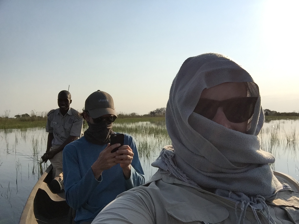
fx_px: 268
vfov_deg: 45.4
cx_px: 150
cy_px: 112
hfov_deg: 58.4
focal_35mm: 31
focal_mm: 2.65
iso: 32
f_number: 2.2
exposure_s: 1/1783
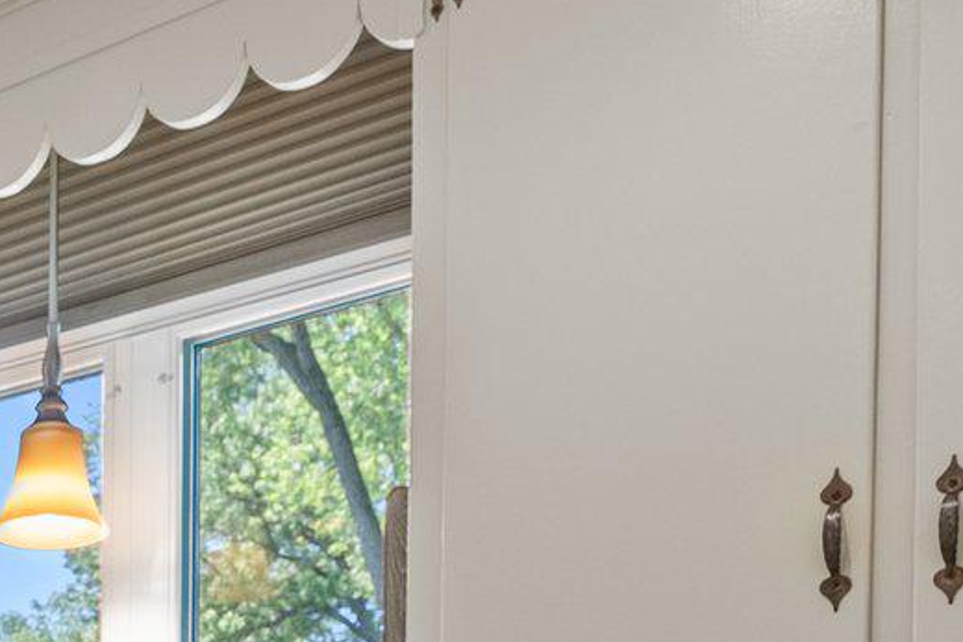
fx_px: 1686
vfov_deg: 18.5
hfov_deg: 27.4
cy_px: 1030
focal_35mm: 63
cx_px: -241
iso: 800
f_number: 8
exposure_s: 1/10
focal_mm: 16
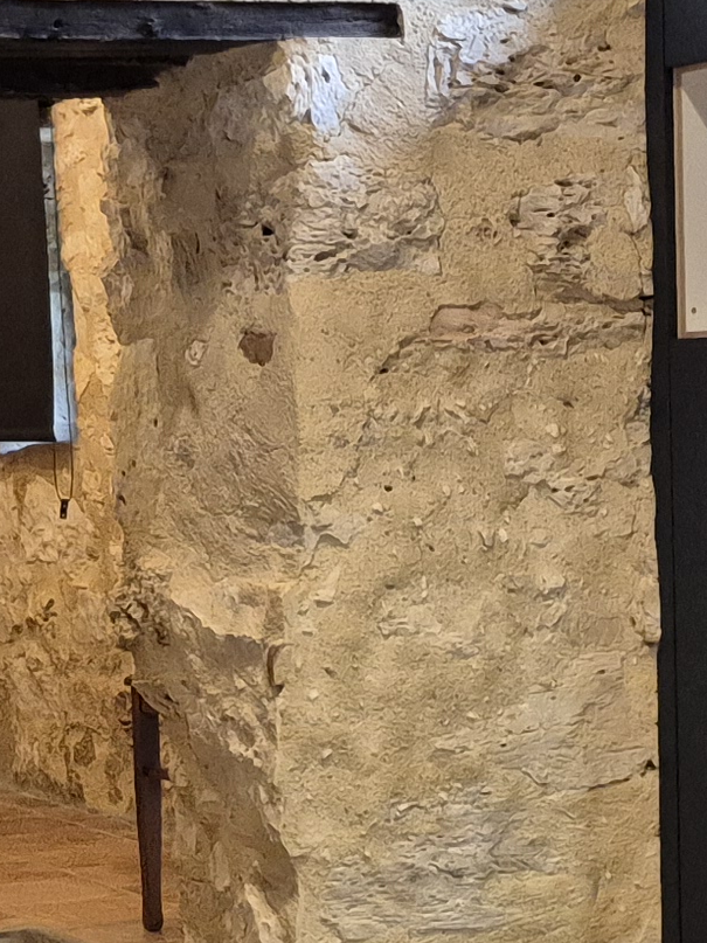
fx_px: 3105
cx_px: 603
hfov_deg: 12.9
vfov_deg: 16.9
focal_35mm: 114
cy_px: 908
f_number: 1.8
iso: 1000
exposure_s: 1/100
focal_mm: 5.4
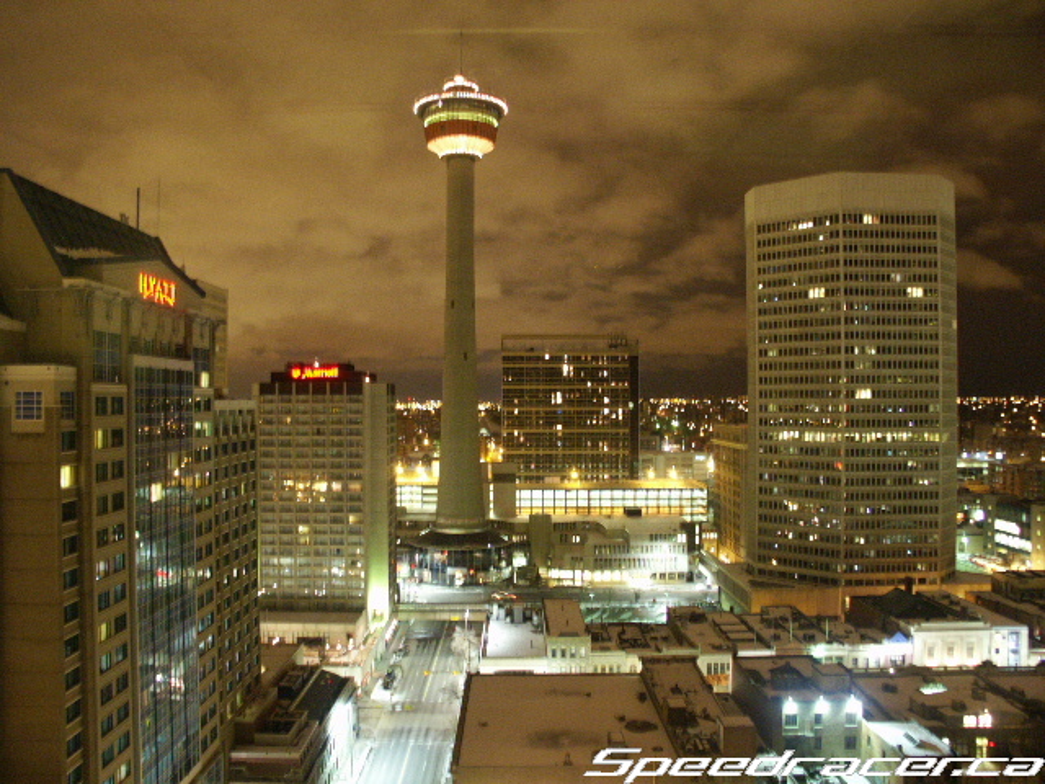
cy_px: 392
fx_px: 875
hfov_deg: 61.7
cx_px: 522
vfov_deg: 48.2
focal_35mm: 29
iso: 200
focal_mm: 7.65
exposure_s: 3
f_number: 2.8
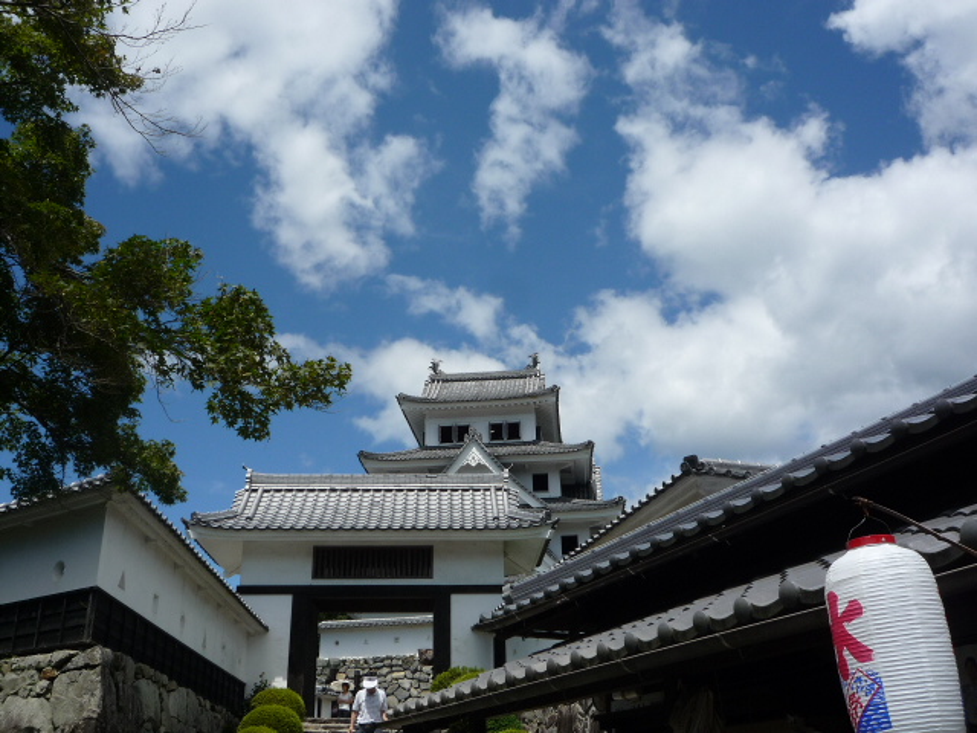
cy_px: 366
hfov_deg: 51.4
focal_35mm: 36
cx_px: 488
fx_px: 1016
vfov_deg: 39.7
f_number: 5.6
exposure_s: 1/800
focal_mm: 6.3
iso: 100
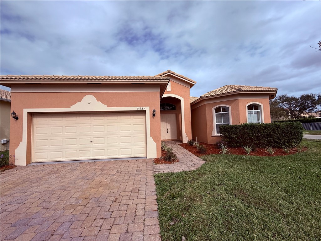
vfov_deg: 85.7
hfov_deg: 102.1
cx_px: 160
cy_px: 120
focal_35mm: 14
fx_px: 130
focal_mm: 2.22
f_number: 2.2
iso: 50
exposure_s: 1/3289
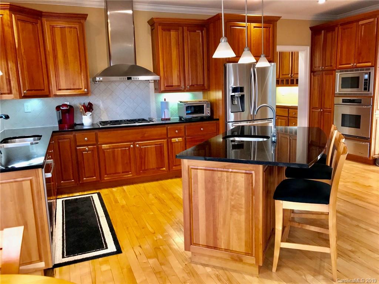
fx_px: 307
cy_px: 142
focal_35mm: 28
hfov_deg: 63.4
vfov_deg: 49.7
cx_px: 190
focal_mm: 3.99
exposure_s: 1/40
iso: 40
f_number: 1.8
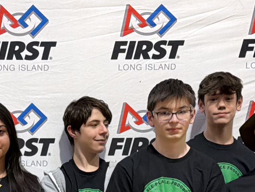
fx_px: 928
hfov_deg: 15.4
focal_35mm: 126
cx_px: 1
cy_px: 267
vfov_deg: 11.4
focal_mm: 6.76
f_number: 1.78
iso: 400
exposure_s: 1/120
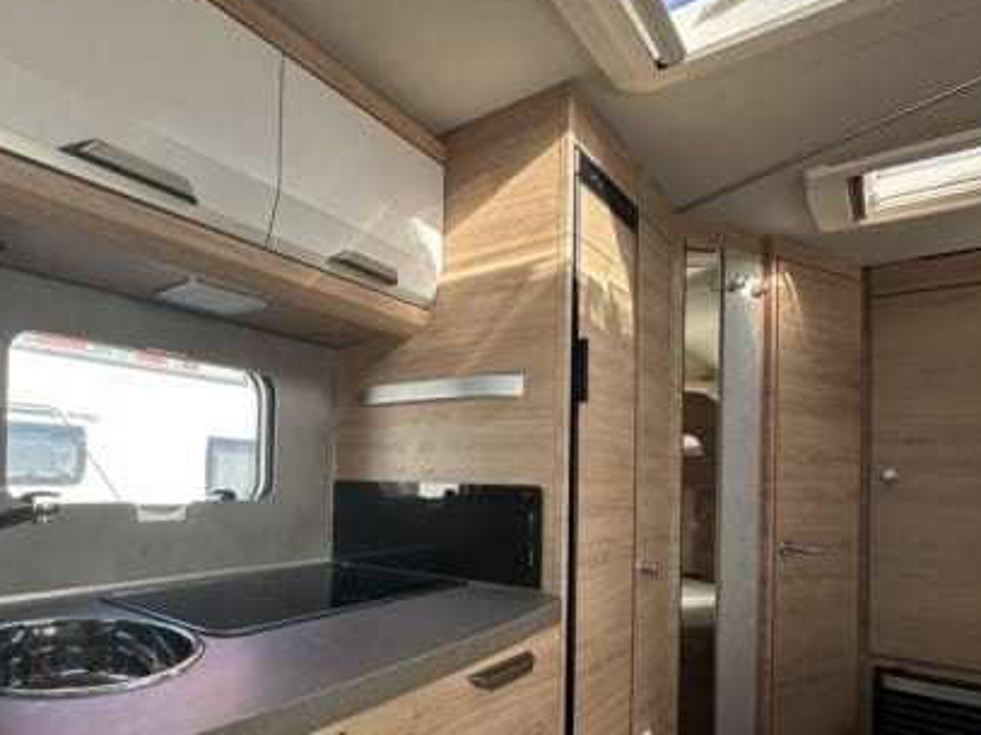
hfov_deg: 71.1
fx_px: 623
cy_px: 465
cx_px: 243
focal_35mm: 22
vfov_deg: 60.2
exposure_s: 1/99
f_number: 2.2
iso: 40
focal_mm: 2.22
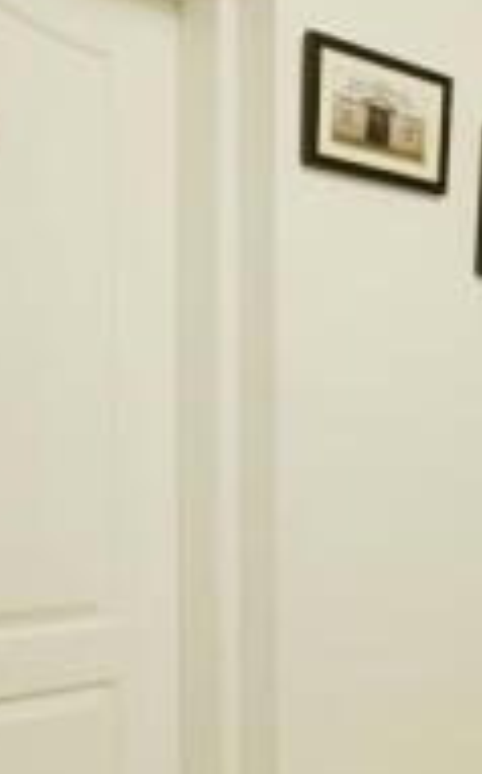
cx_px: 905
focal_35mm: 56
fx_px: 1180
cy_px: 509
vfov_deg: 36.0
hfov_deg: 17.8
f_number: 7.1
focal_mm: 16
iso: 2000
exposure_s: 1/15
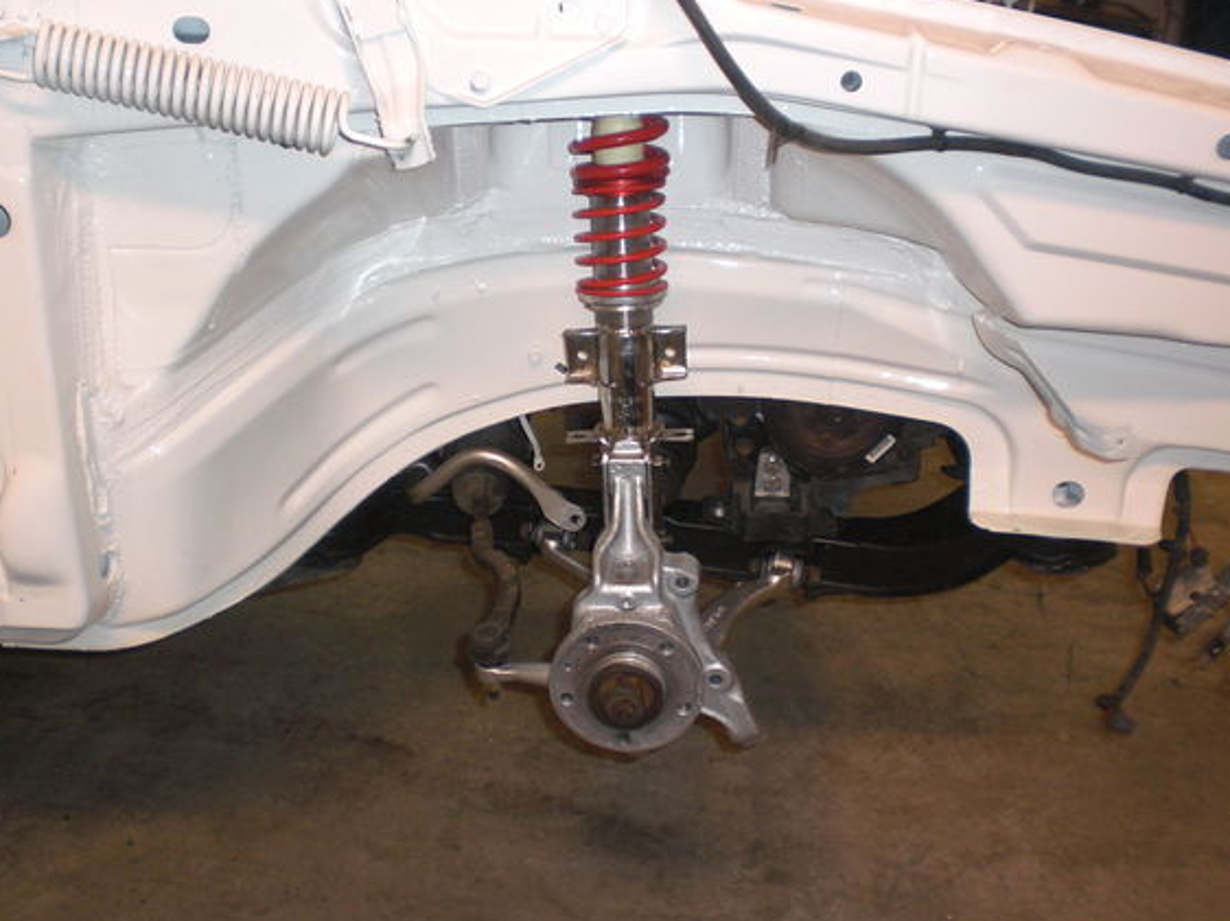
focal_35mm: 41
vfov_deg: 35.1
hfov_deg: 45.8
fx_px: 1456
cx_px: 615
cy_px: 479
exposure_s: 1/60
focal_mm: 6.3
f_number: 3.1
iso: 200
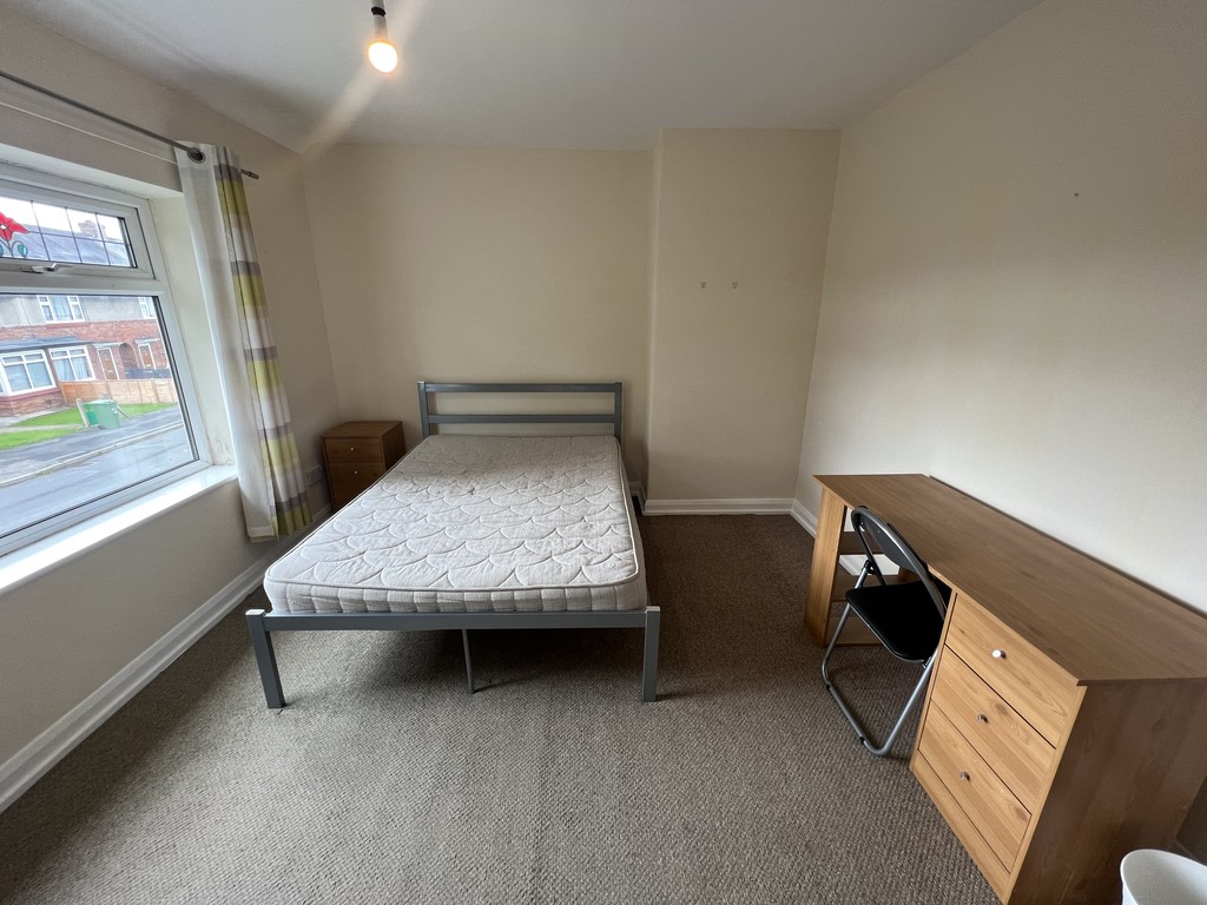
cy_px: 452
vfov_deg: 89.9
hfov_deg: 106.2
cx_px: 604
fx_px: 453
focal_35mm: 13
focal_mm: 1.57
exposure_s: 1/99
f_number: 1.8
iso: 80
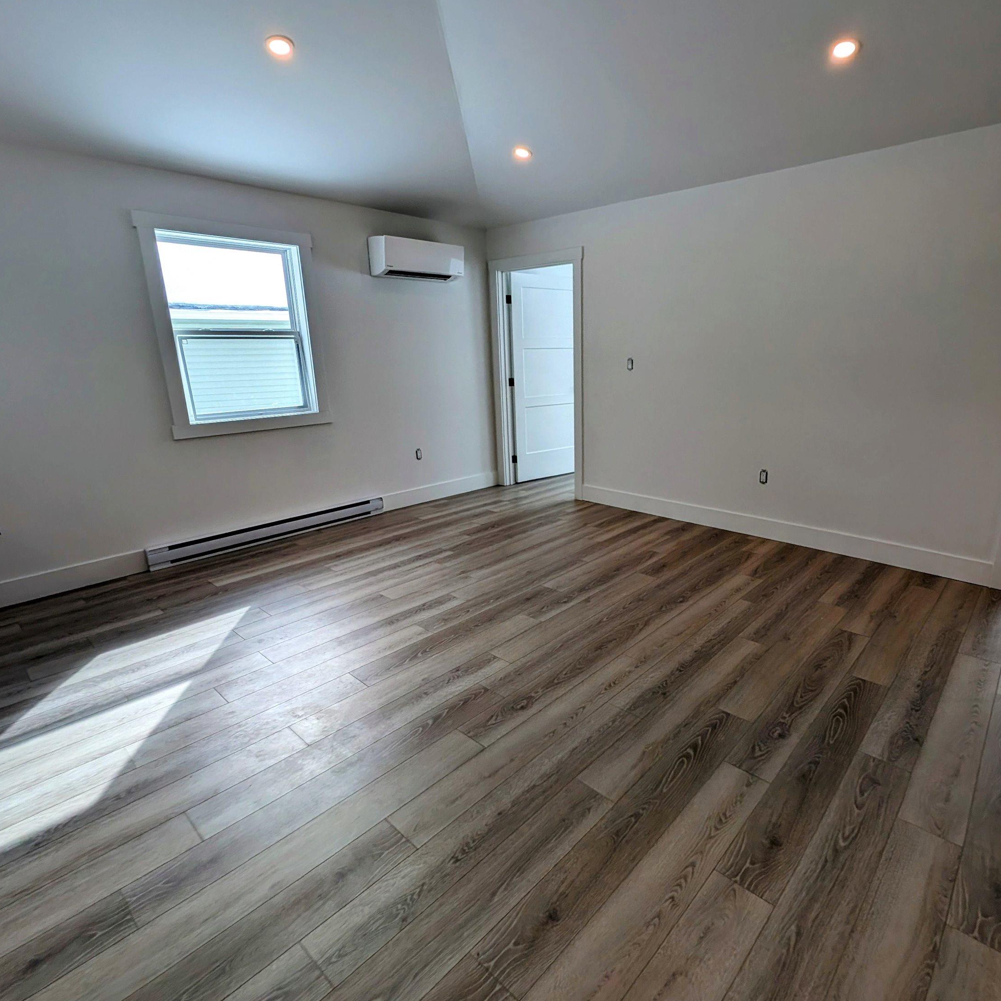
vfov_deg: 87.4
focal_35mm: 16
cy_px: 500
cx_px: 569
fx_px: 523
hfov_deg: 86.9
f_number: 2.2
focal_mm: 1.95
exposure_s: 1/300
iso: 41
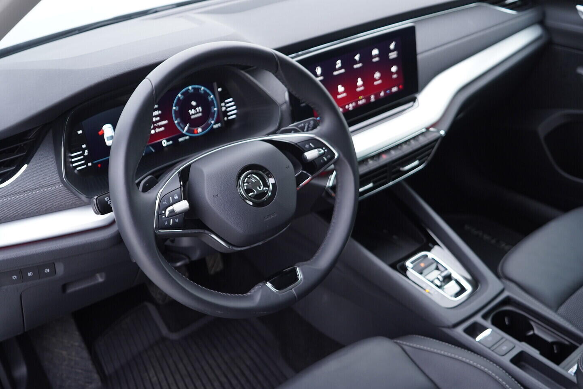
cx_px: 292
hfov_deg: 53.1
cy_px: 194
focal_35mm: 36
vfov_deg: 36.9
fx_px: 583
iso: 250
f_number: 2.8
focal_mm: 24
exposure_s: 1/40
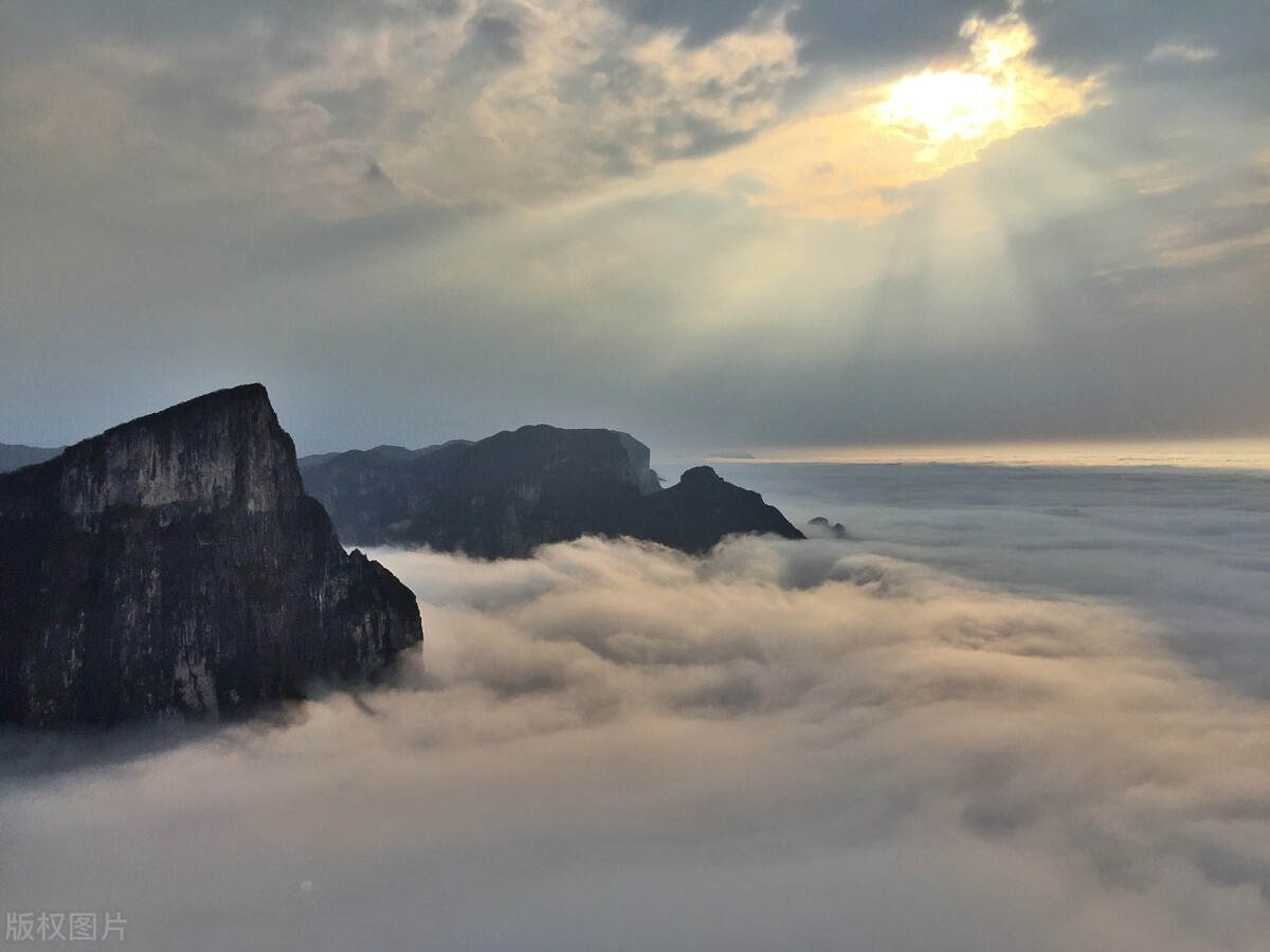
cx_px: 635
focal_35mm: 29
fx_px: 1064
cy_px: 476
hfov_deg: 61.7
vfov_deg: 48.2
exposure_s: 1/4950
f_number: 2.2
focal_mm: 4.15
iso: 32
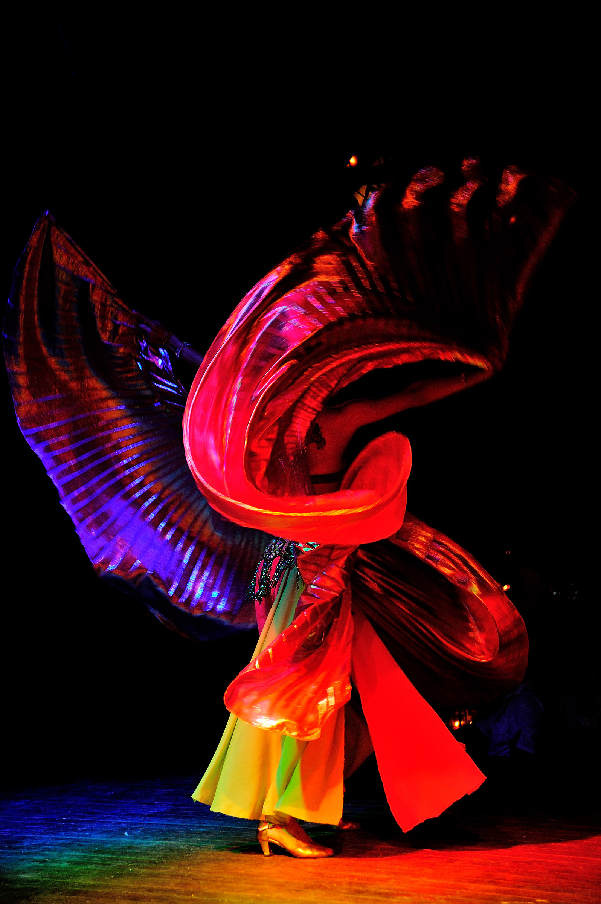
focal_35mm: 60
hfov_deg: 22.6
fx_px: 1505
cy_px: 452
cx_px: 300
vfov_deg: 33.4
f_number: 4
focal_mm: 60
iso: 1100
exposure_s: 1/160
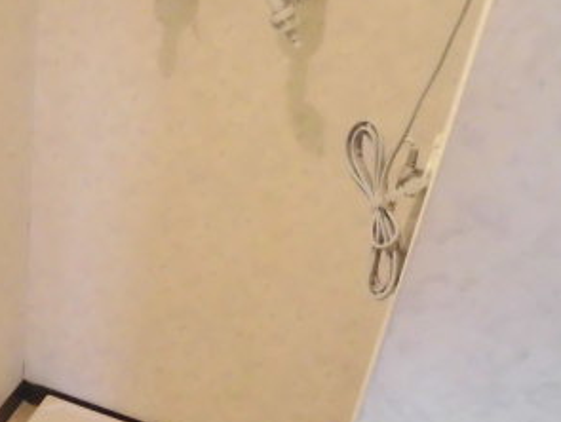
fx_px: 844
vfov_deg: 27.8
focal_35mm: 52
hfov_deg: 35.1
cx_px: 80
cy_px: 298
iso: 800
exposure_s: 1/100
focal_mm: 4.3
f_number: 3.1
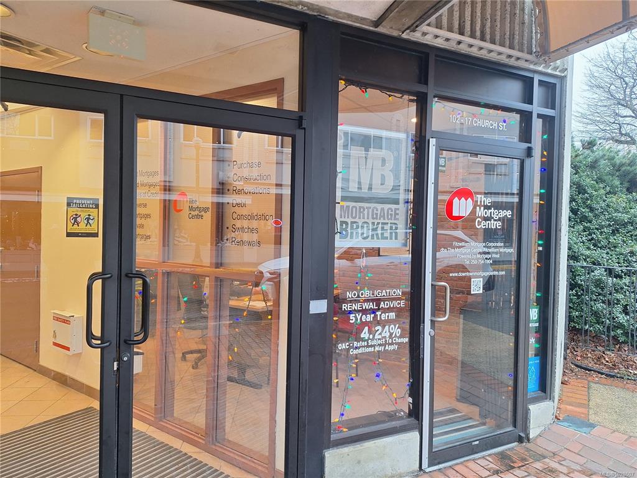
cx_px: 318
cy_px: 239
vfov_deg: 58.9
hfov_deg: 73.9
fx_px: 423
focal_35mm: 23
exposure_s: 1/40
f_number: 1.8
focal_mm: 5.54
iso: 64
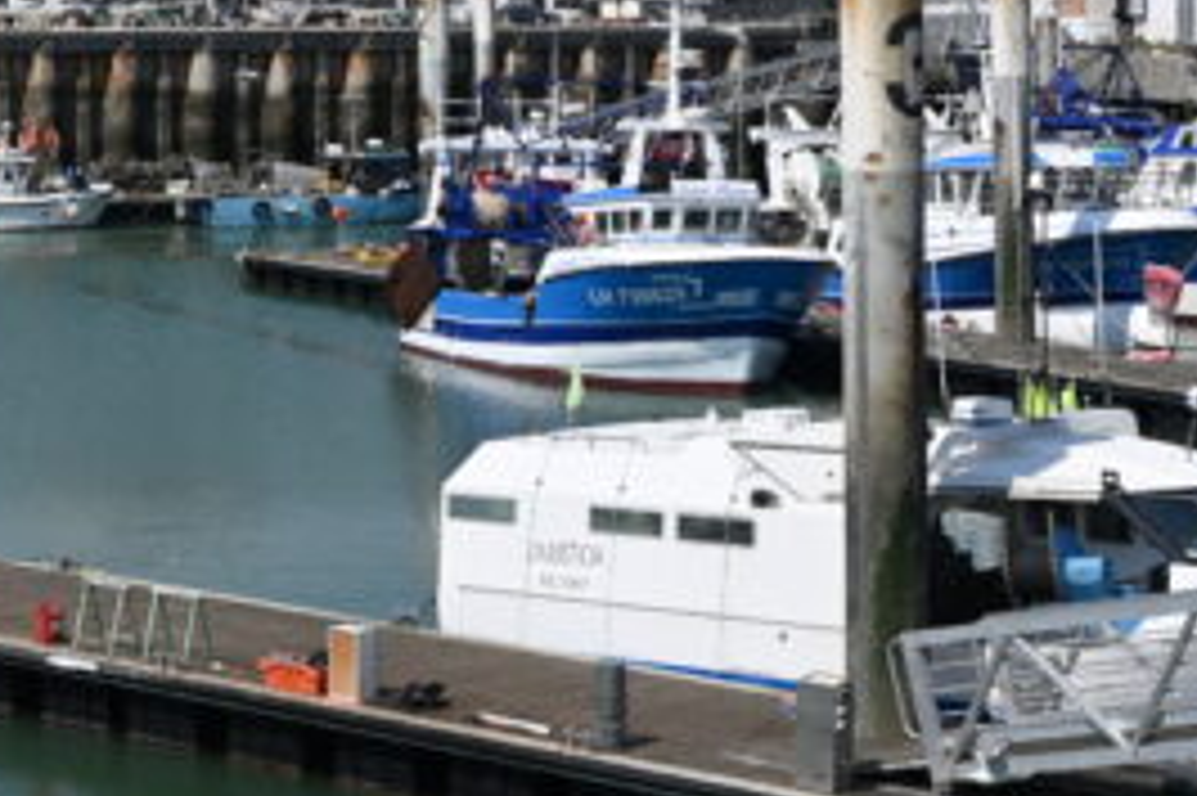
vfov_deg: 12.4
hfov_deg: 18.0
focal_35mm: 108
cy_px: -63
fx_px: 3603
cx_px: -212
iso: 100
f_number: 8
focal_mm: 25
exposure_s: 1/500
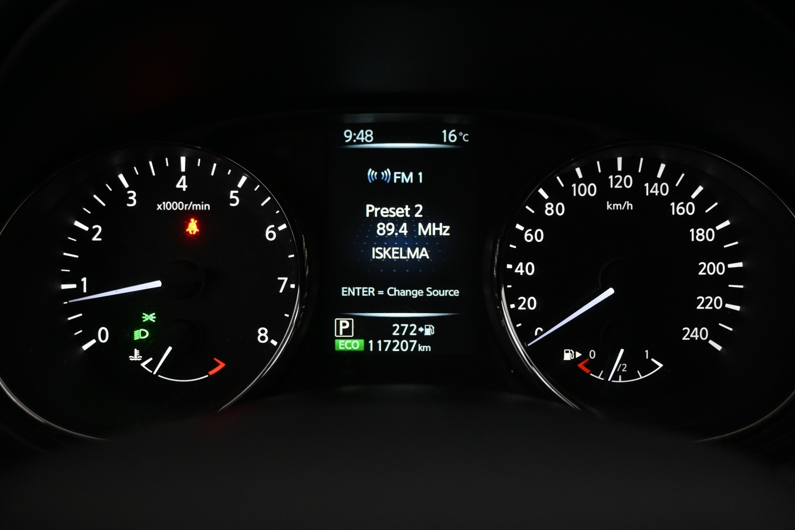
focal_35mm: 40
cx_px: 398
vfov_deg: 33.6
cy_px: 265
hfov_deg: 48.7
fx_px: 878
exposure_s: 1/40
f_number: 4.5
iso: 1600
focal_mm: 26.5
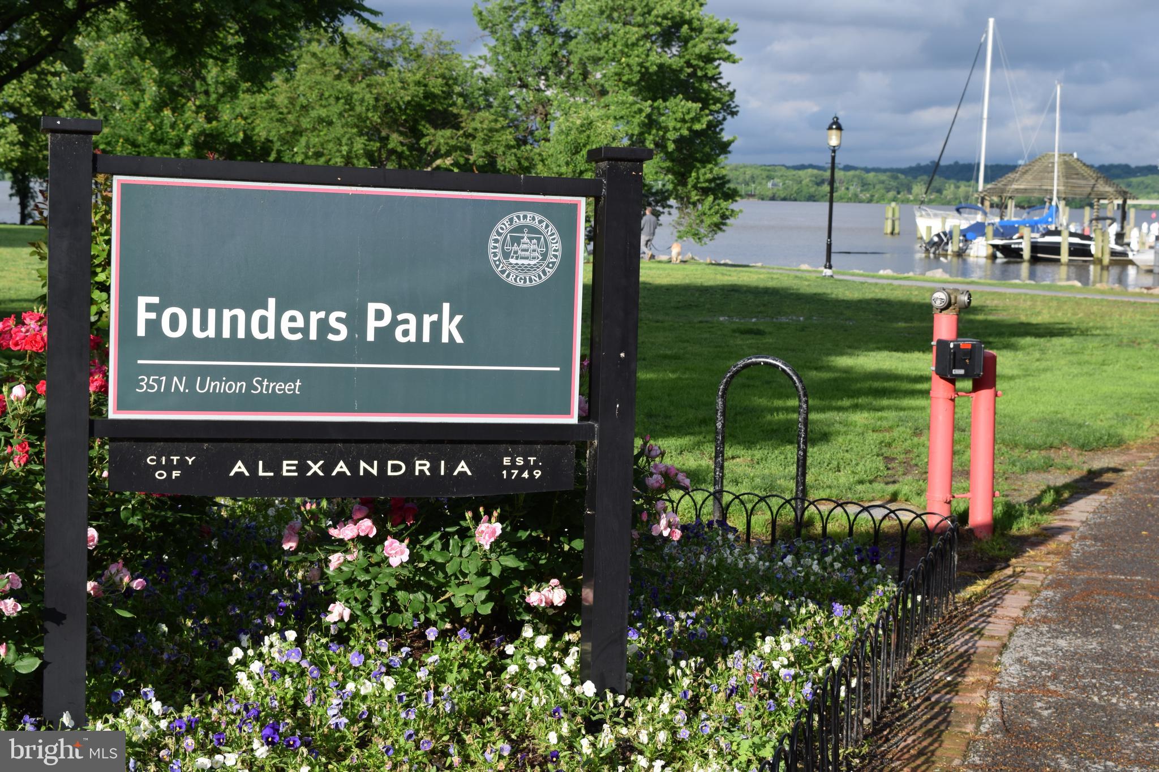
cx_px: 580
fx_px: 1835
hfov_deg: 35.1
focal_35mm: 57
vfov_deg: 23.8
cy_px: 386
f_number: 8
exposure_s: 1/320
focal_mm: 38
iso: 200
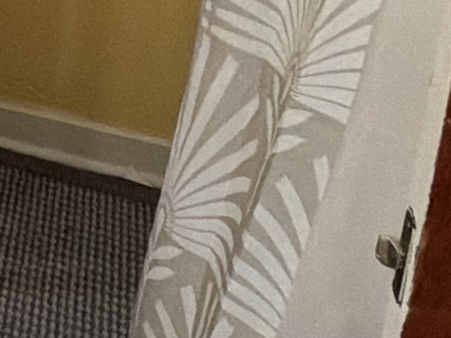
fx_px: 1172
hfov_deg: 14.8
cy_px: -269
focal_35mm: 90
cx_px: -594
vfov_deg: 14.5
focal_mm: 2.22
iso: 250
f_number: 2.2
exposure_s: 1/120
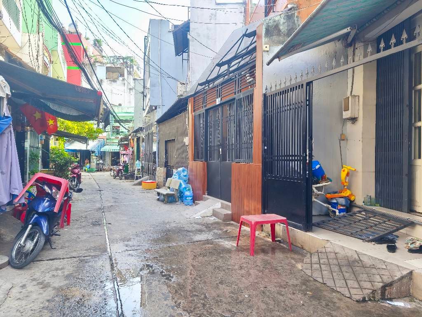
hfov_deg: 73.9
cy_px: 158
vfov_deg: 58.9
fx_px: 280
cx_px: 211
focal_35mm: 23
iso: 80
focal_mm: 5.35
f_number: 1.7
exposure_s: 1/104
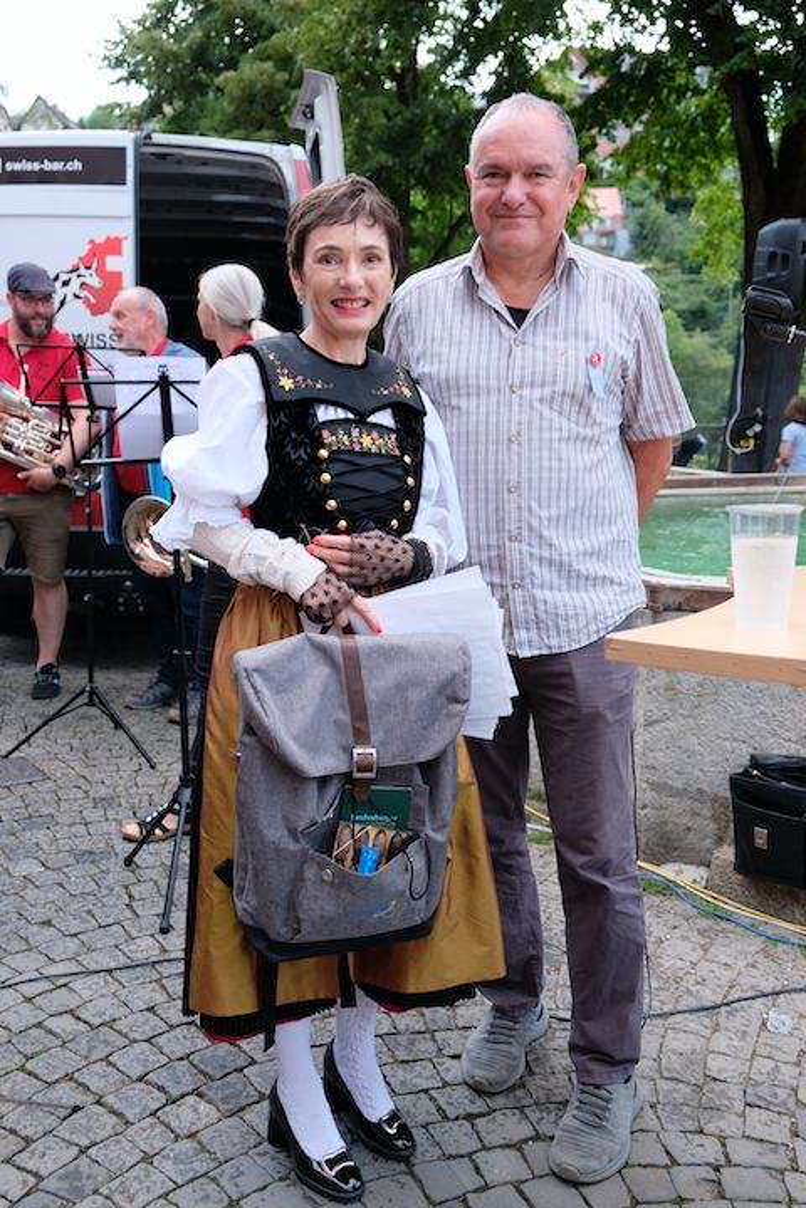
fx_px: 1075
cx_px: 403
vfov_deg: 58.7
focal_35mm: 32
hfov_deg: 41.1
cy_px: 604
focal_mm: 21.4
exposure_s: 1/30
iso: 800
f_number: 4
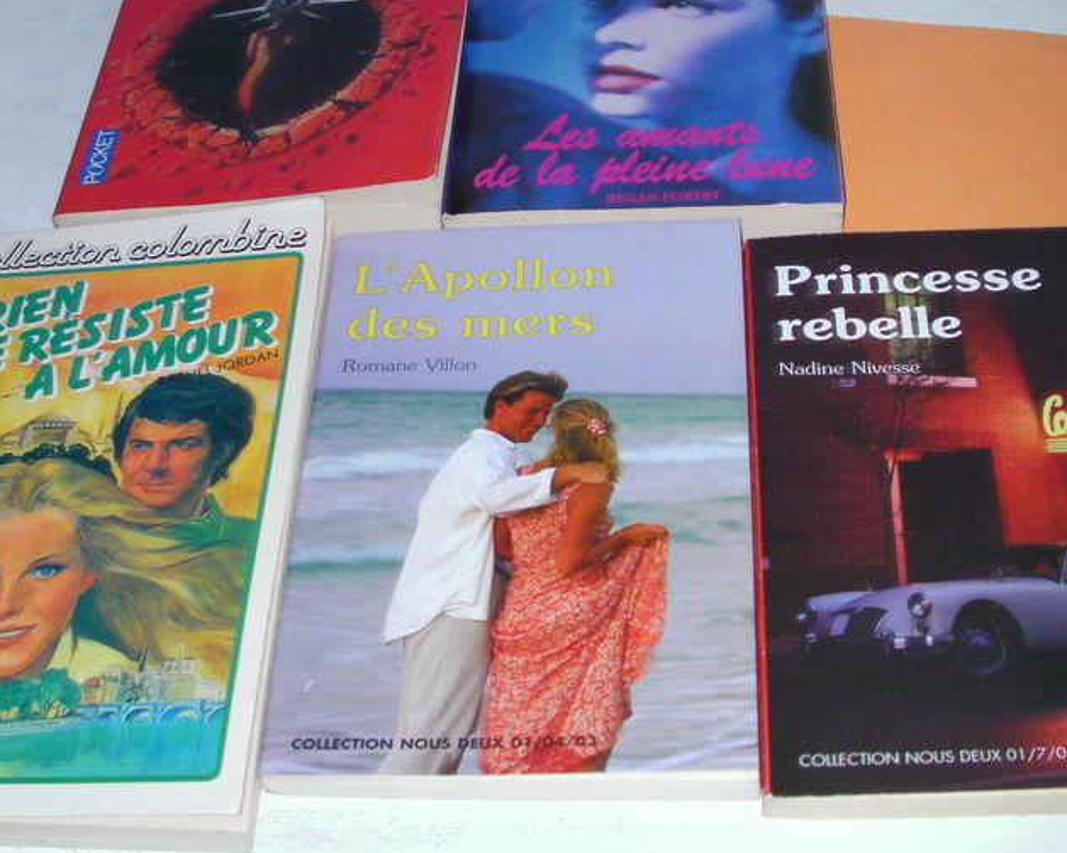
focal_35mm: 59
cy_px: 332
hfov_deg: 31.9
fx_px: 1863
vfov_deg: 25.7
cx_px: 480
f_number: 3.5
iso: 200
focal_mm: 6.3
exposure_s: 1/30
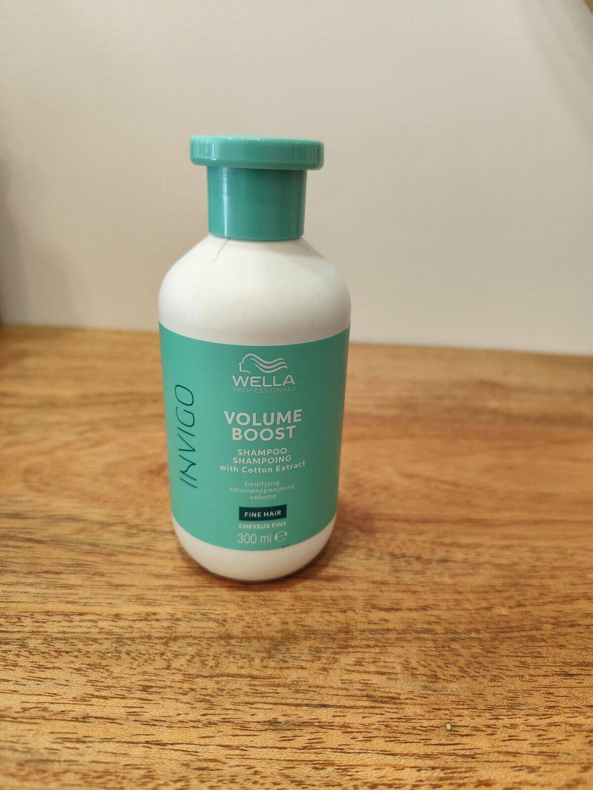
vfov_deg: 73.9
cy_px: 395
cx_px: 296
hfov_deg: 58.9
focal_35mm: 23
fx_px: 525
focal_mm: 6.19
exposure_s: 1/100
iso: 320
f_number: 1.65
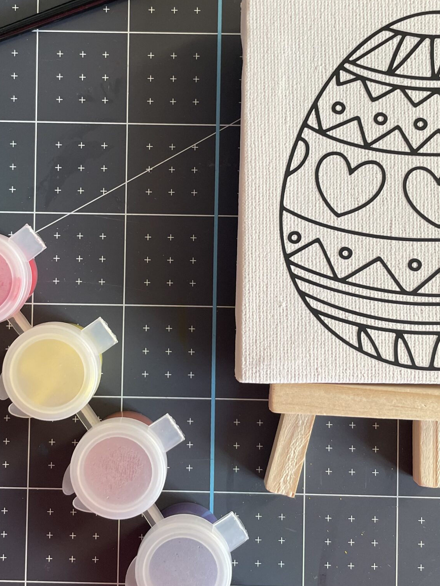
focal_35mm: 44
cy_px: 234
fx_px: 746
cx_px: 202
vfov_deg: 42.7
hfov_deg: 32.9
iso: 125
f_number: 1.6
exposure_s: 1/101
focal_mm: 4.2
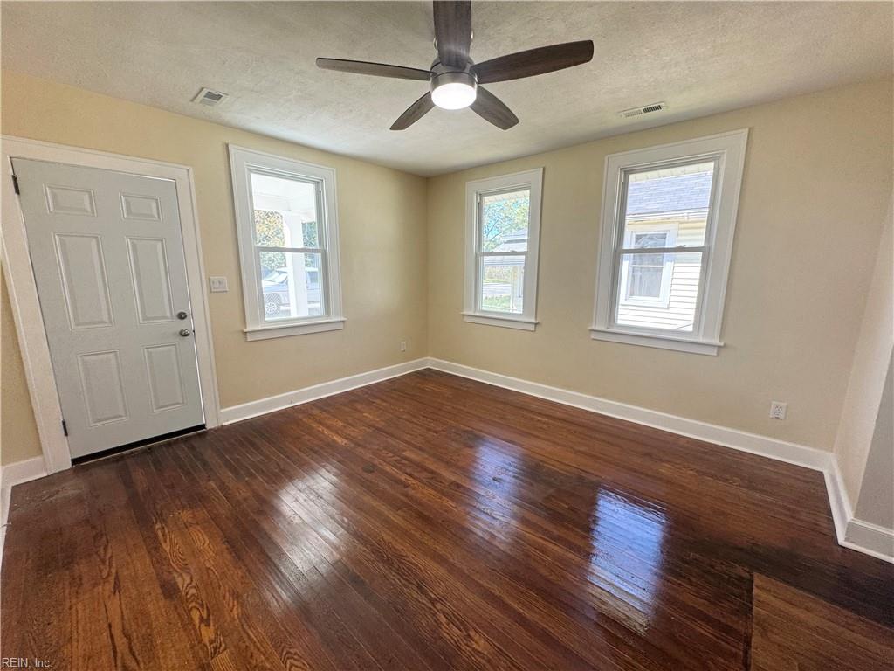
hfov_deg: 102.1
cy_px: 336
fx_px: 362
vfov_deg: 85.7
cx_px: 447
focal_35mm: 14
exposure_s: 1/120
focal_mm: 2.22
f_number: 2.2
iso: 80
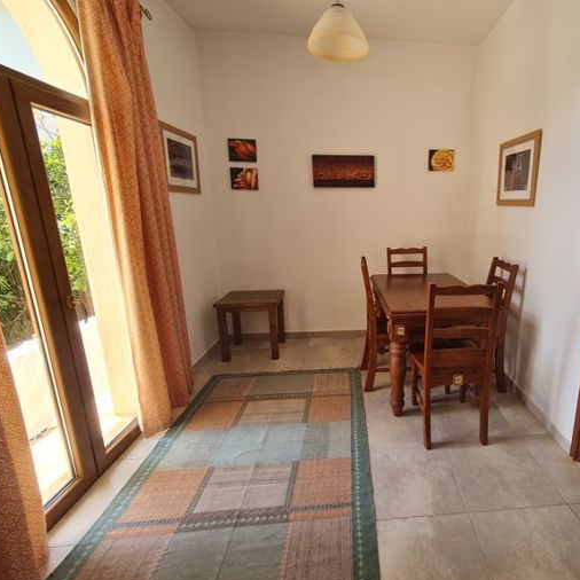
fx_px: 303
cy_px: 284
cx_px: 388
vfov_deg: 87.4
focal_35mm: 16
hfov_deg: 84.3
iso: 64
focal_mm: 2.2
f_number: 2.2
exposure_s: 1/100
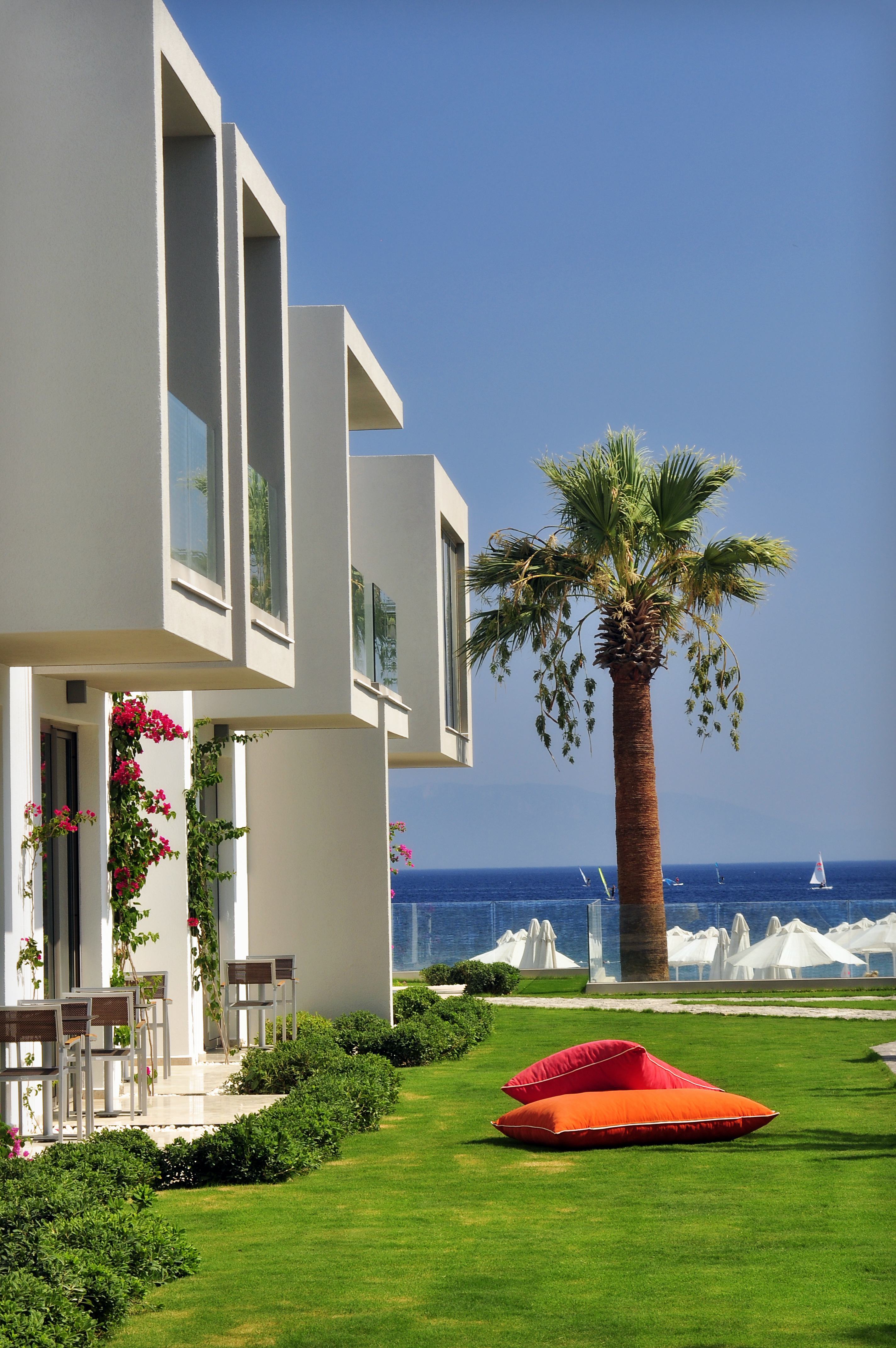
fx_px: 3930
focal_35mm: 105
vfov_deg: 19.5
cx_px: 448
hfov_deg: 13.0
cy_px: 674
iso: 200
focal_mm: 70
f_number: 10
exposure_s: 1/200
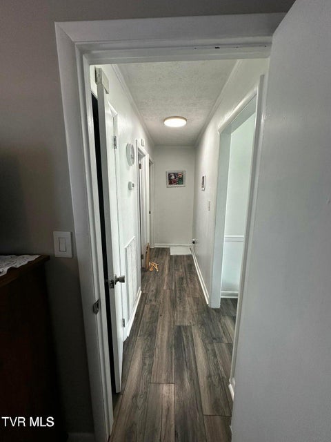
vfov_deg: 102.1
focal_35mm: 14
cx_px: 166
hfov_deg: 85.7
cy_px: 221
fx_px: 178
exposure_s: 1/120
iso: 200
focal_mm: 2.22
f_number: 2.2
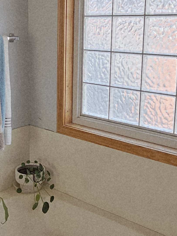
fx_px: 327
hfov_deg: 30.0
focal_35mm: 48
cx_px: 52
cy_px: 95
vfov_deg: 39.5
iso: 64
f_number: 2.2
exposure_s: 1/120
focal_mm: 2.2
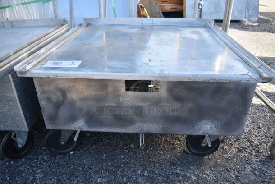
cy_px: 92
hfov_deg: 67.3
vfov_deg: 48.0
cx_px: 138
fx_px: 206
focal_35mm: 27
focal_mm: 18
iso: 250
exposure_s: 1/250
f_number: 5.6
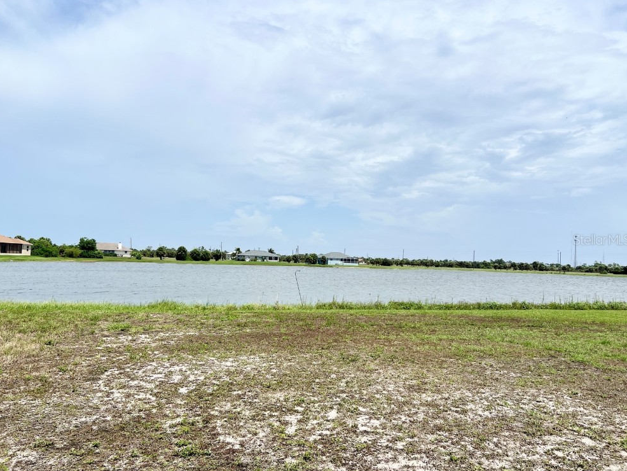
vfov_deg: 51.4
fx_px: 489
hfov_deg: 65.3
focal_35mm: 27
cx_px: 308
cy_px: 239
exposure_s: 1/10309
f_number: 1.5
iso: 50
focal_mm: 5.7
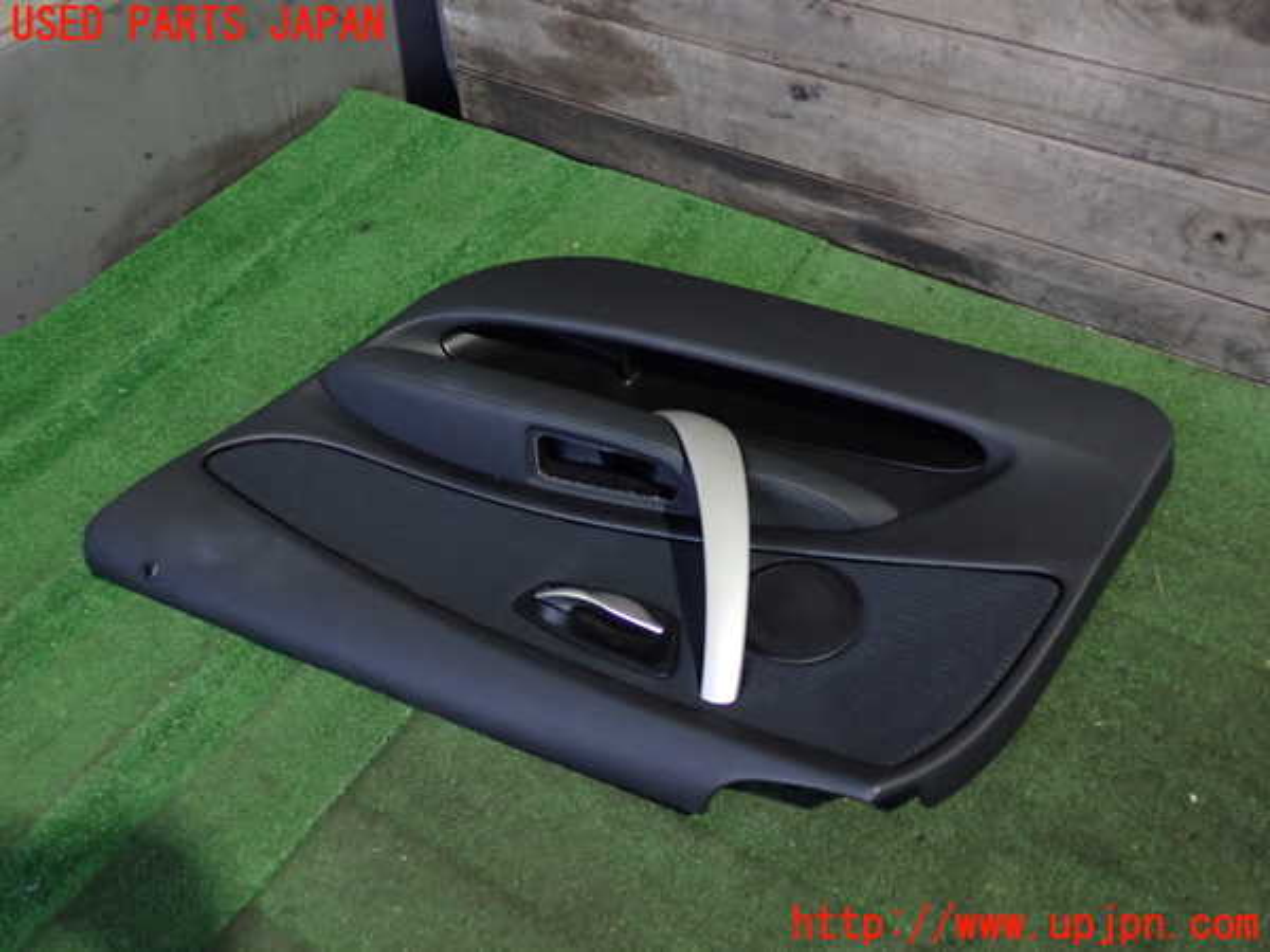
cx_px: 635
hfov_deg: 51.4
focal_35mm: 36
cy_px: 476
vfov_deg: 39.7
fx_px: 1321
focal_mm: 6.37
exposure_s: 1/25
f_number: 2.5
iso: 800
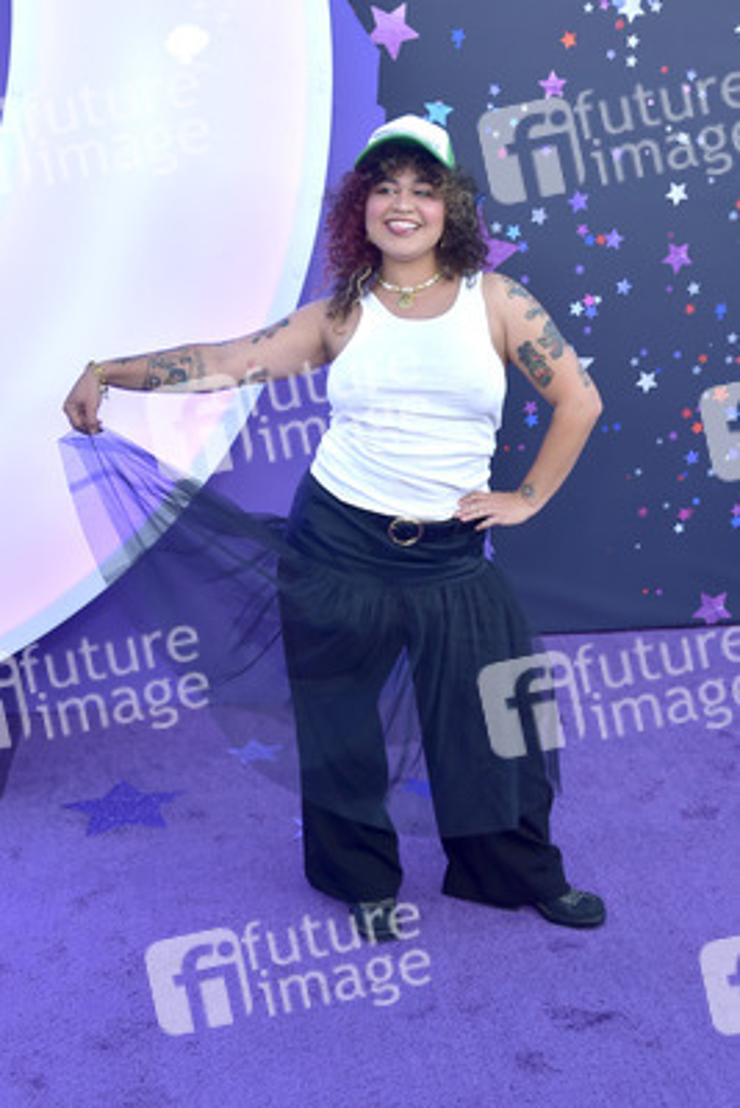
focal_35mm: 35
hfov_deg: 37.9
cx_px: 370
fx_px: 1078
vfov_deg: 54.4
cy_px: 554
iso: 400
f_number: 6.3
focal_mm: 35
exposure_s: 1/250
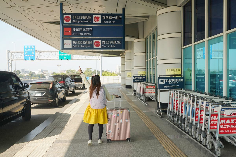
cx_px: 118
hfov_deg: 54.4
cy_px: 78
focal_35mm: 35
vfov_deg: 37.9
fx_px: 229
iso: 100
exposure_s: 1/200
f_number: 4.5
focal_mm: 35
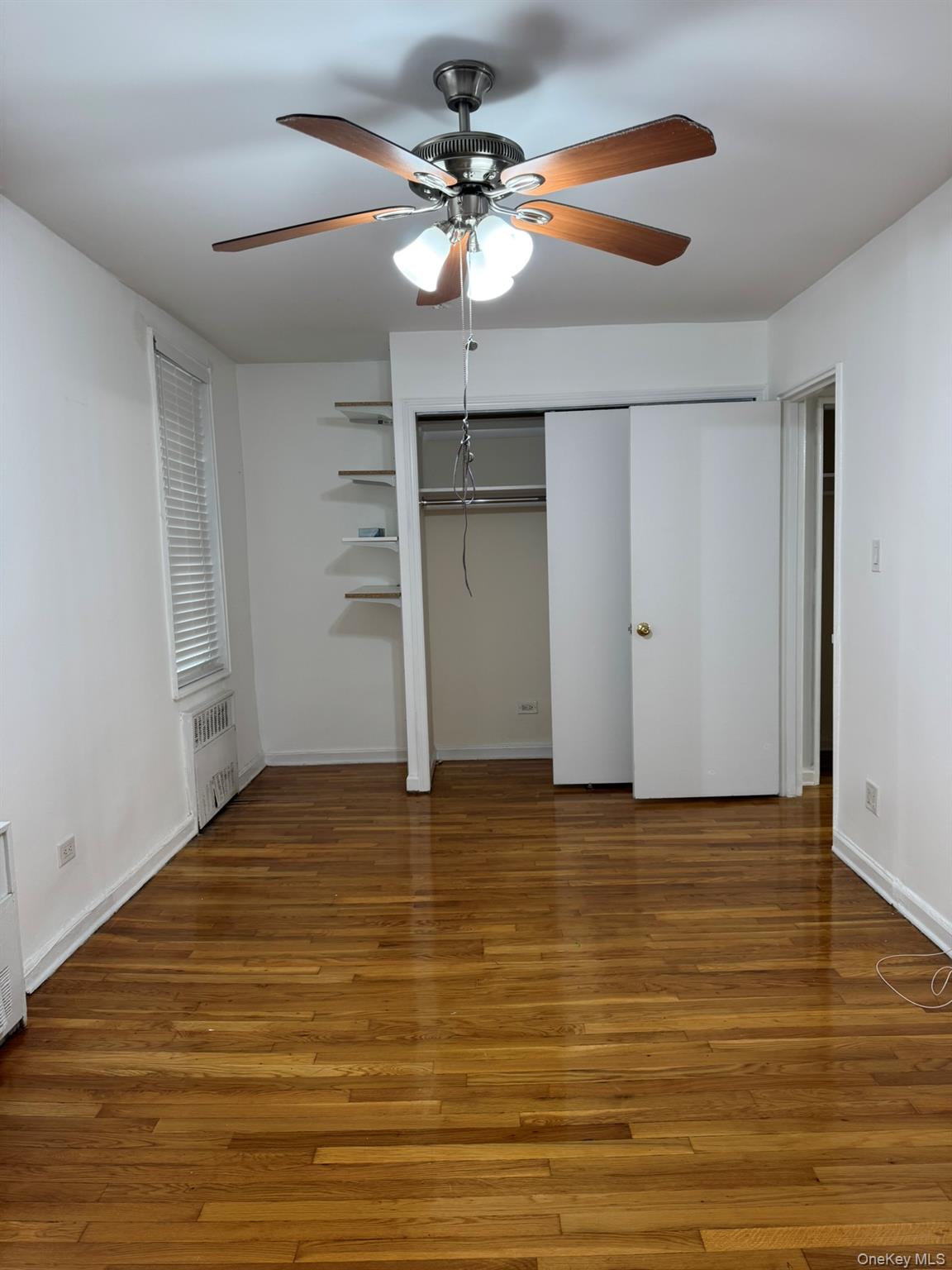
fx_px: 880
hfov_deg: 56.8
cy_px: 635
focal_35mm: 24
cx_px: 476
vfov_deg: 71.6
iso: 125
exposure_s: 1/60
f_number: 1.78
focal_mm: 6.76
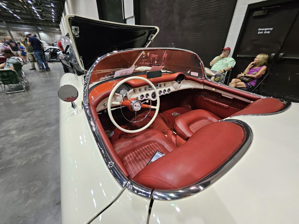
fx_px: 112
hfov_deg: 106.2
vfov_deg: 89.9
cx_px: 150
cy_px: 112
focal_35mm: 13
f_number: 2.2
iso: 200
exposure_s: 1/60
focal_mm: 1.7
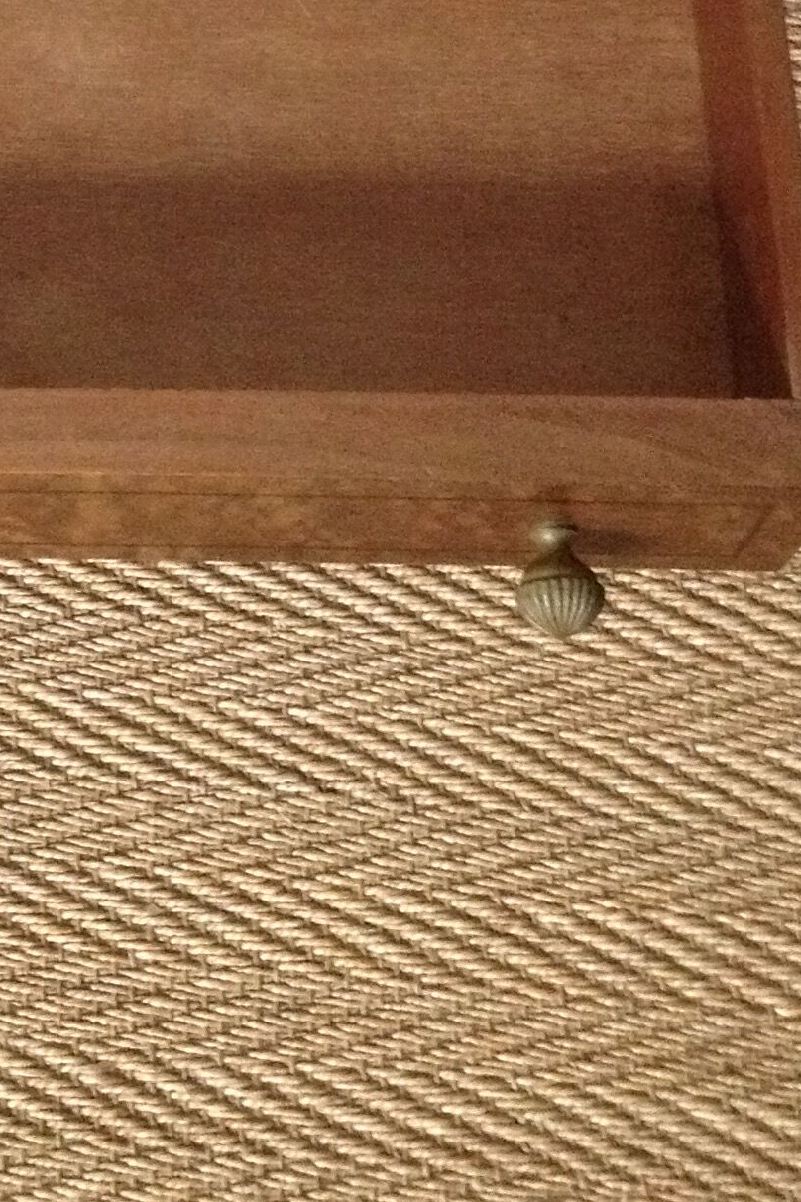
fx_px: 3270
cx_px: 20
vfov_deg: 19.5
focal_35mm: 98
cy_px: -257
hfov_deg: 13.8
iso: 400
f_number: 2.4
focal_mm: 4.28
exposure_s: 1/17
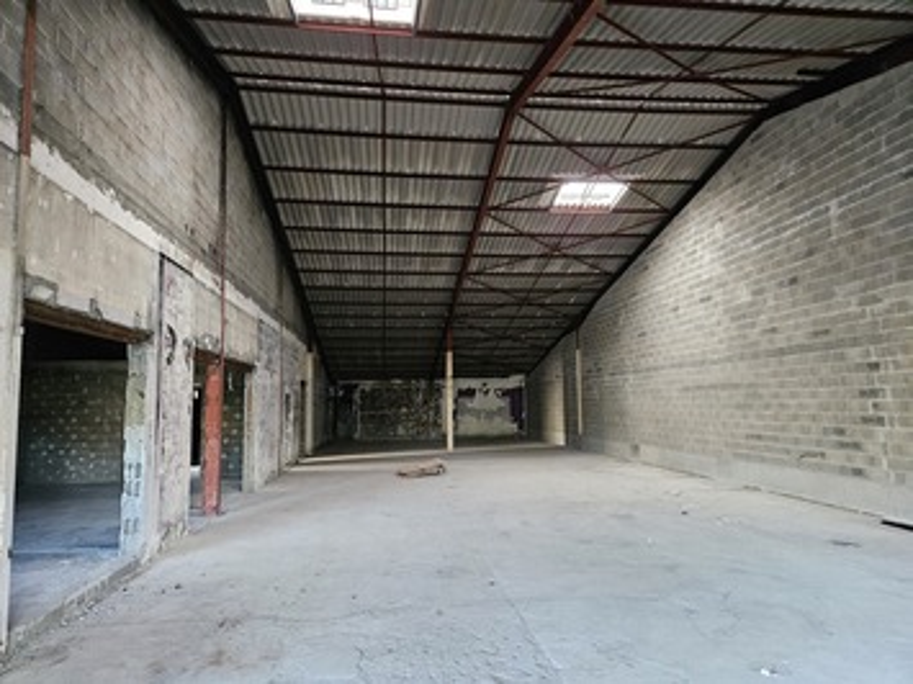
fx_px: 606
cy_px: 342
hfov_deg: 73.9
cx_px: 456
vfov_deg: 58.9
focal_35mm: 23
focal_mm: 5.4
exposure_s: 1/100
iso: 1000
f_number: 1.8
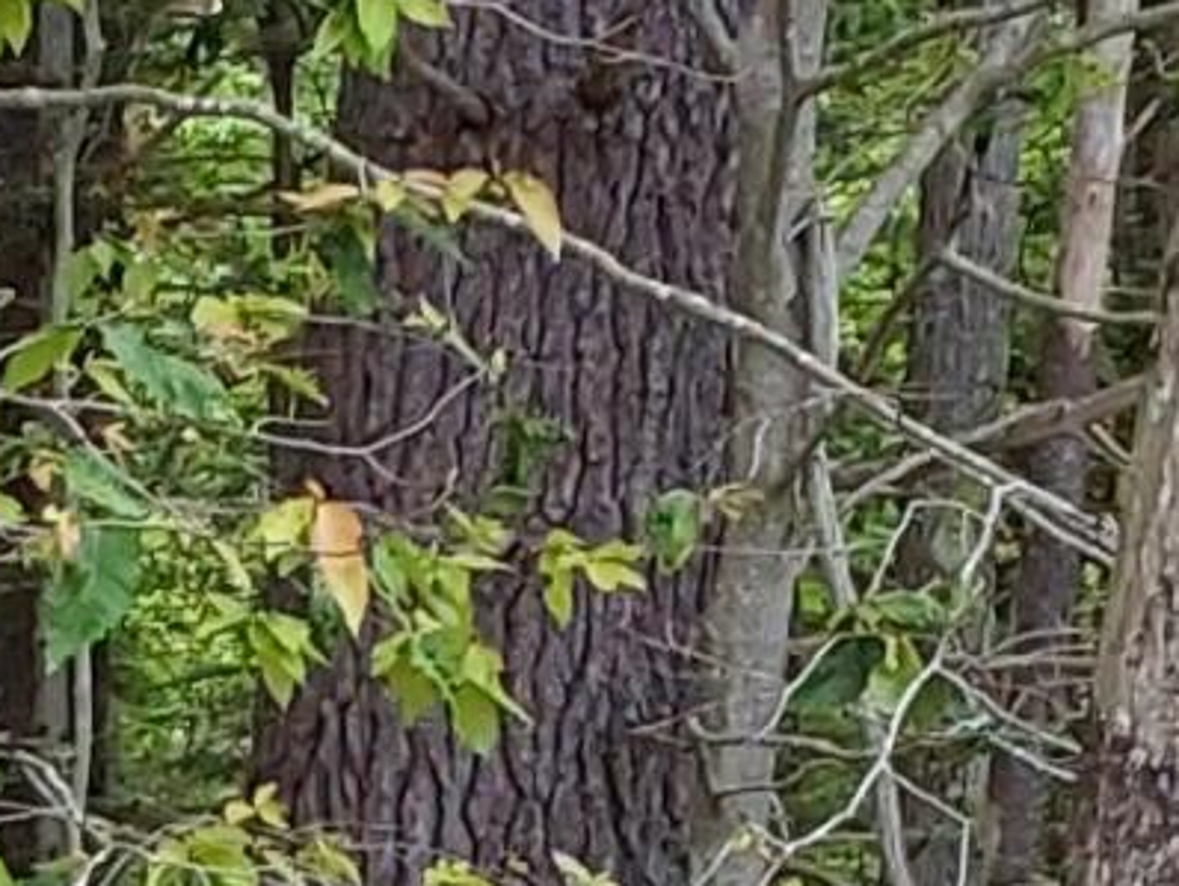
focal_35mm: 211
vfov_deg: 6.8
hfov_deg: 9.3
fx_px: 7191
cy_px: 1902
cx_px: -148
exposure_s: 1/277
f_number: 1.9
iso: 50
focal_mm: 2.91
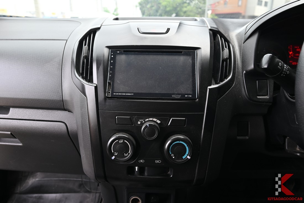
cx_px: 152
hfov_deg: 73.7
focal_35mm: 24
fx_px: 203
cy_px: 102
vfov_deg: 53.2
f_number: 5.6
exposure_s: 1/90
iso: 280
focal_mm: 24
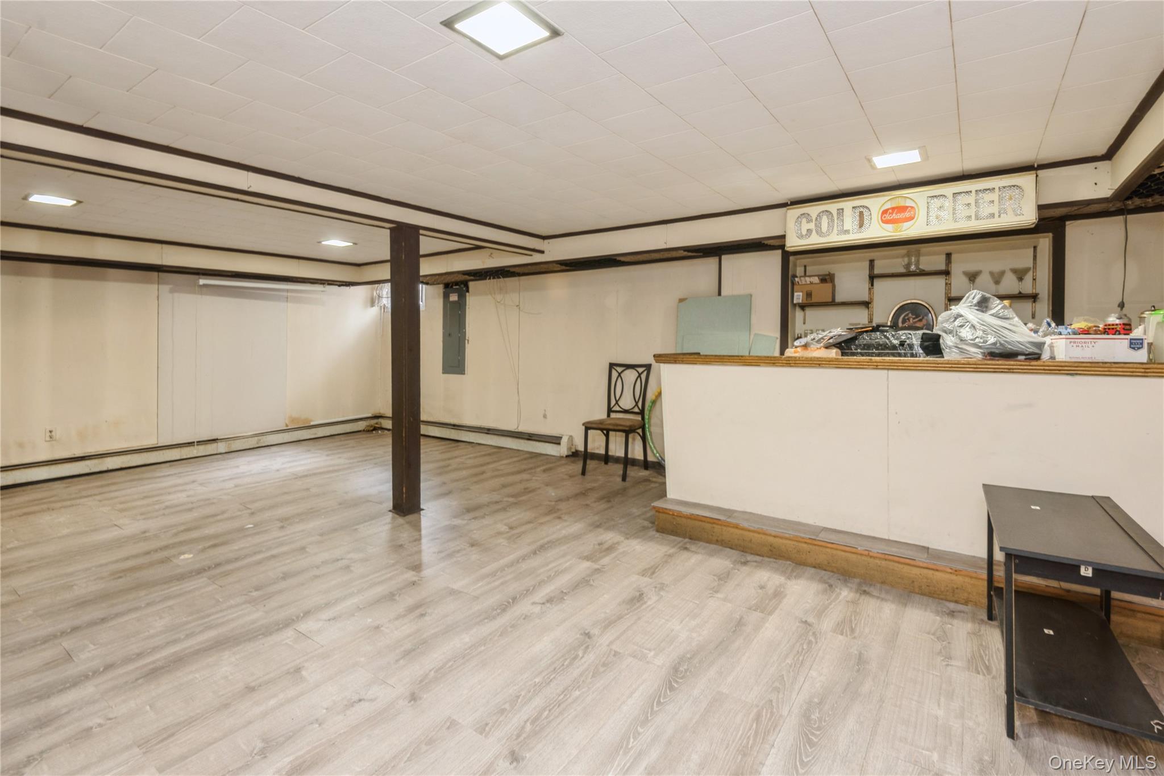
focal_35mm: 16
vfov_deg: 73.8
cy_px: 388
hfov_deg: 96.7
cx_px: 582
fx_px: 517
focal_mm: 16
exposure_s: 1
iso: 200
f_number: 9
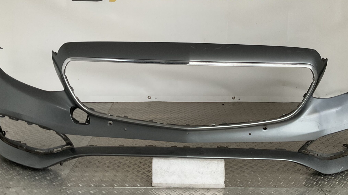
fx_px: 369
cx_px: 189
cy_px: 70
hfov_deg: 50.4
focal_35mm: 40
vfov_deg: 29.5
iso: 64
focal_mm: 3
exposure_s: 1/50
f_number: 1.8
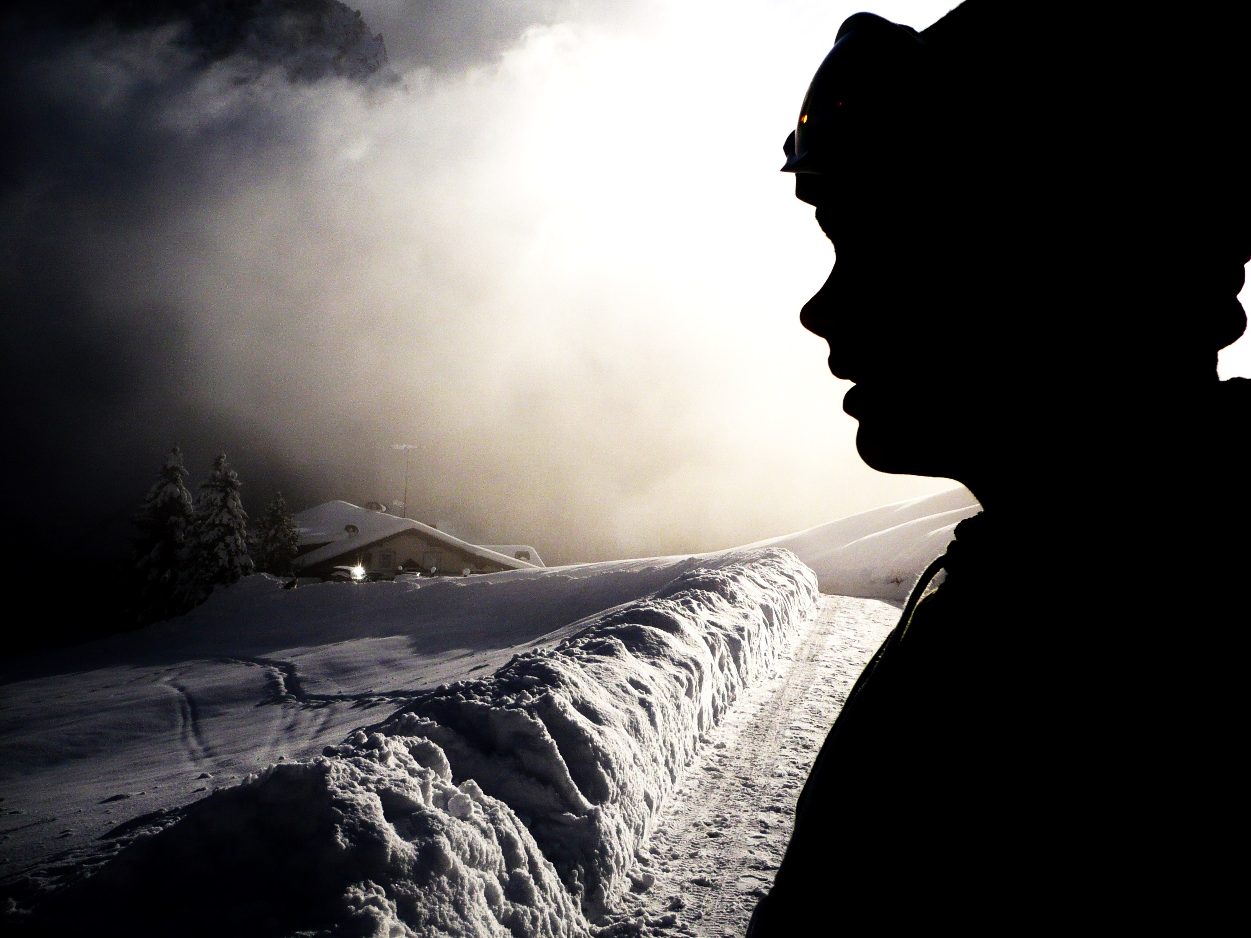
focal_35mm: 35
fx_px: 1265
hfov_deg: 52.6
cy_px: 469
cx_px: 626
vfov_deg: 40.7
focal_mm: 5.8
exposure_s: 1/800
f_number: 8
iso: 100
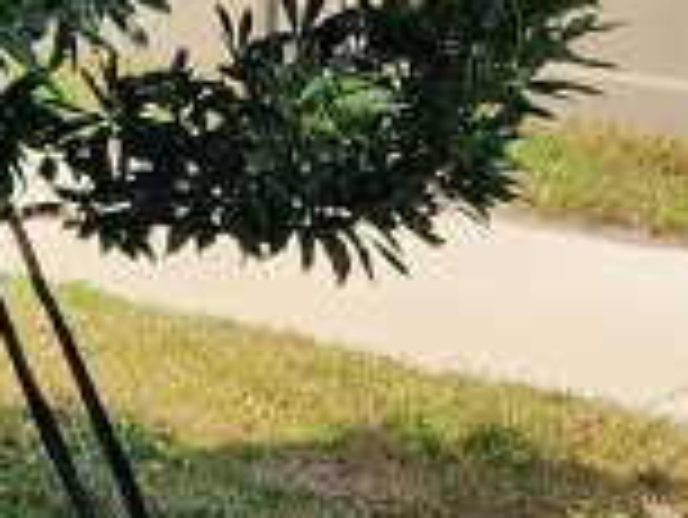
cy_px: -189
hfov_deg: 10.6
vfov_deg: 9.5
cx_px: -1052
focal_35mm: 154
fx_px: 3063
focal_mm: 6.4
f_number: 1.8
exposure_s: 1/756
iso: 12
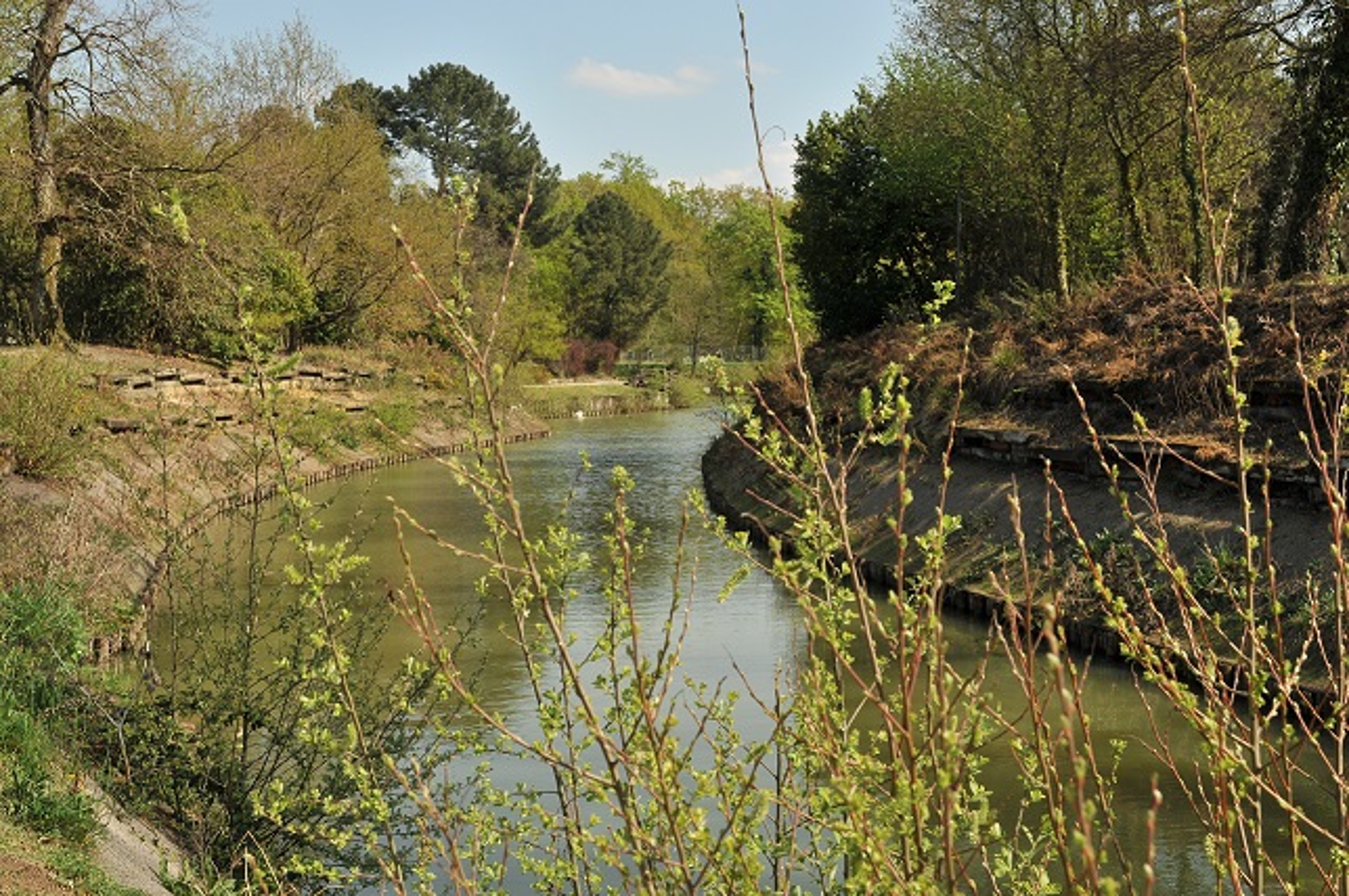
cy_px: 448
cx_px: 674
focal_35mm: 48
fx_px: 1797
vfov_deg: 28.0
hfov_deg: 41.2
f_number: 10
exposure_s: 1/250
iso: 200
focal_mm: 32
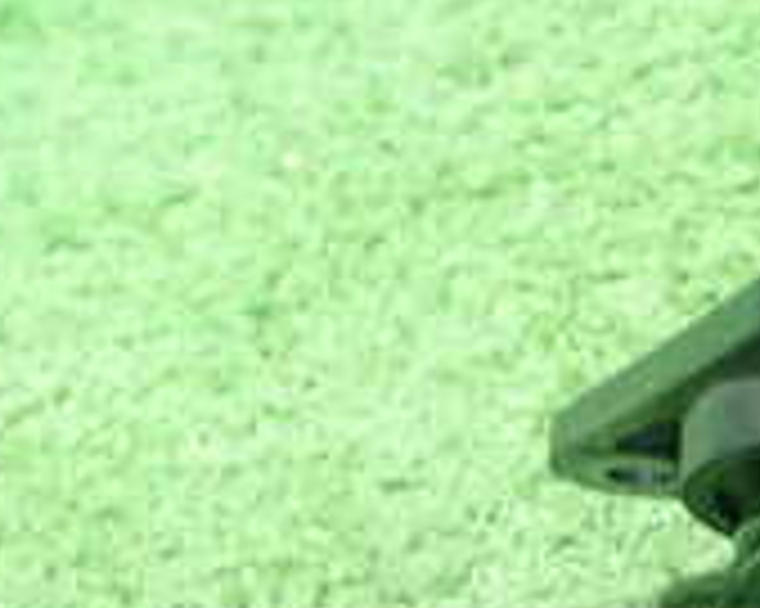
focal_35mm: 104
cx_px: 1138
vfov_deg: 14.0
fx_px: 2338
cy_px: 860
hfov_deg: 16.8
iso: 800
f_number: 2.3
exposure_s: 1/60
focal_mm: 5.5
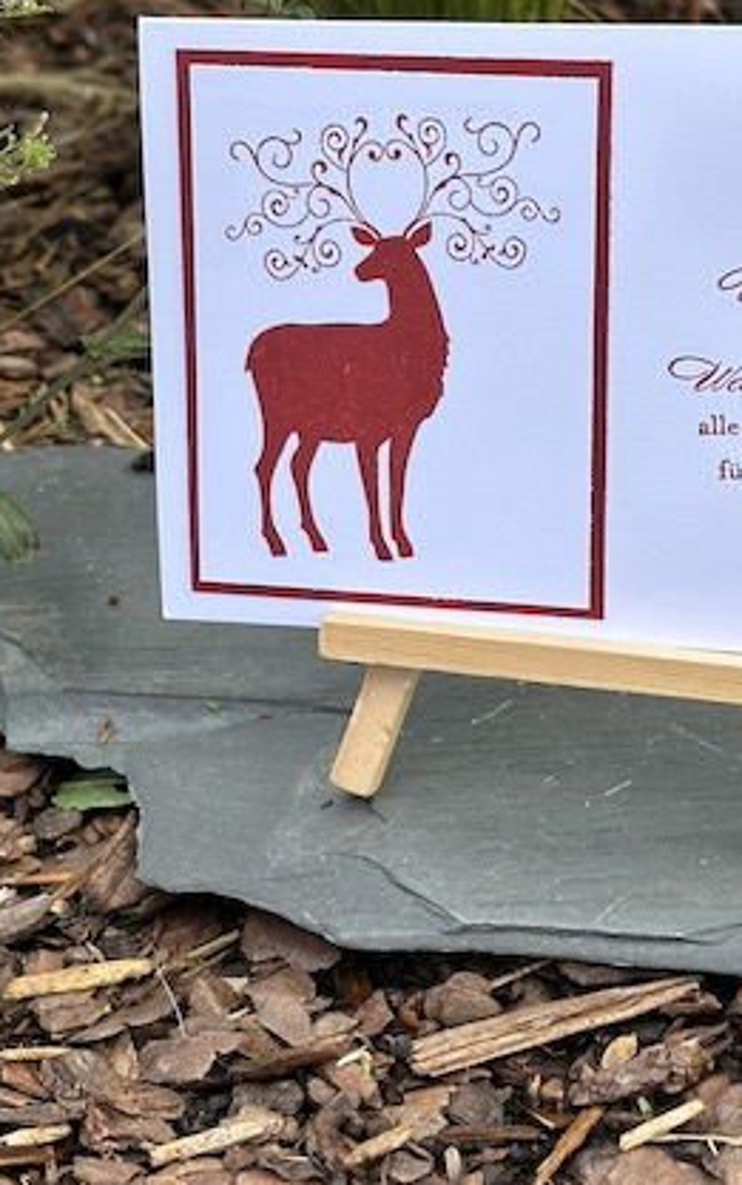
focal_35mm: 78
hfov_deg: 16.6
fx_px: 2521
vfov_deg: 26.4
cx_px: 563
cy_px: 514
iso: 64
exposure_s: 1/740
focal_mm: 6.86
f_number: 1.78
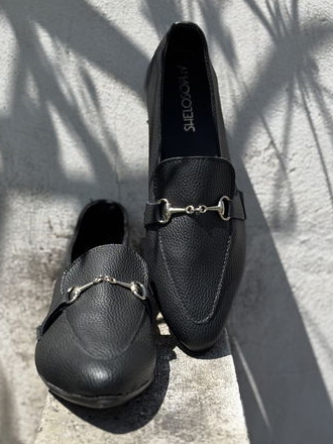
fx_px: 808
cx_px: 157
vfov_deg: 30.7
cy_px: 191
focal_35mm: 63
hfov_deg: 23.3
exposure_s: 1/2024
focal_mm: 5.96
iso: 32
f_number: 1.6
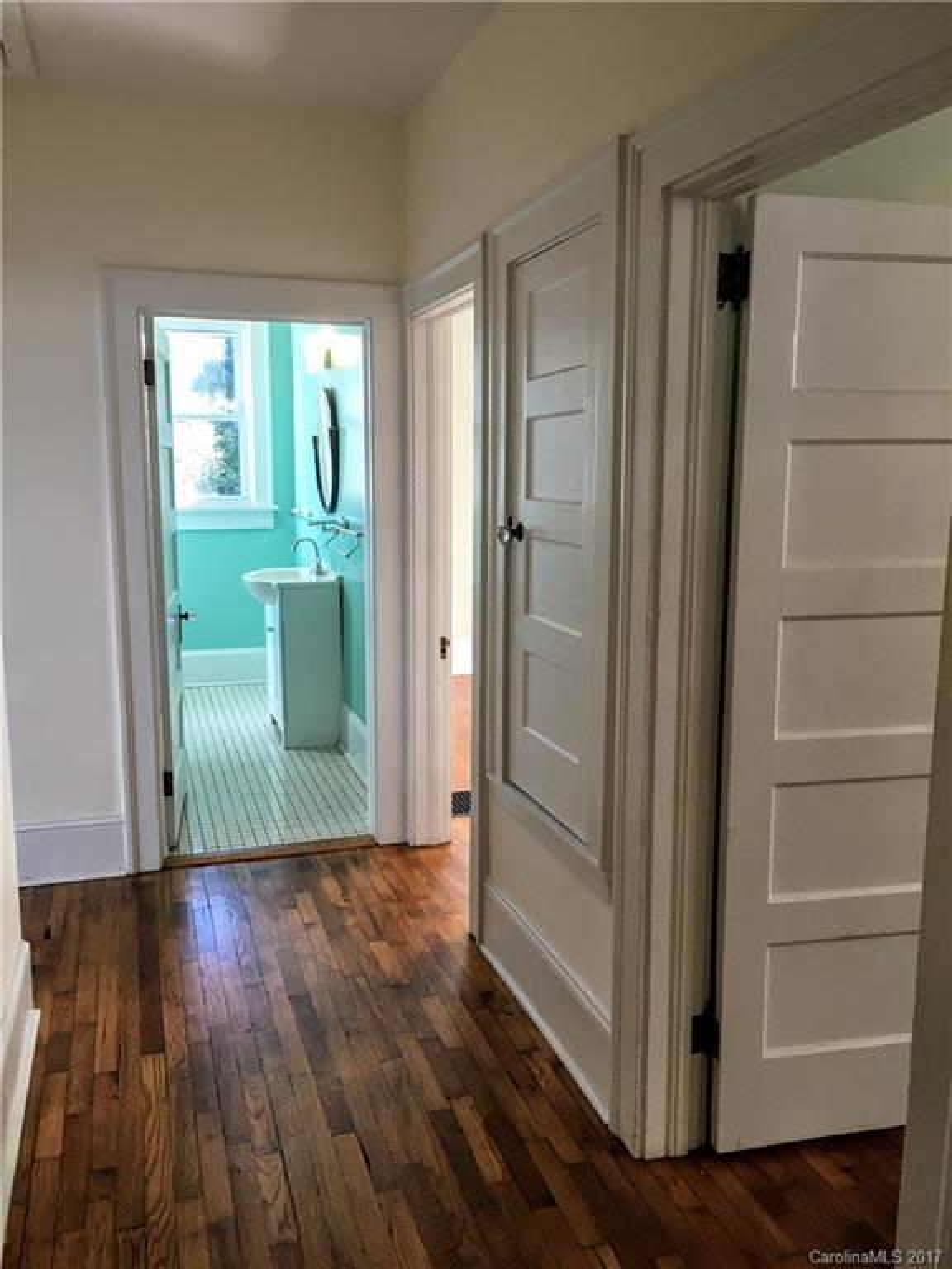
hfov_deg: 48.2
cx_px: 476
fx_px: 1063
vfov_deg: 61.7
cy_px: 634
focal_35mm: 29
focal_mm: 4.15
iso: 40
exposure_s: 1/30
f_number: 2.2
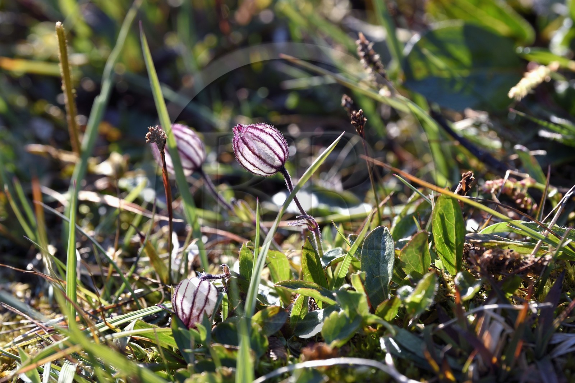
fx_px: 3194
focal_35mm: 200
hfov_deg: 10.3
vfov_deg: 6.9
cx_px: 288
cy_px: 192
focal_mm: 200
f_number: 7.1
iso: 200
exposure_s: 1/200
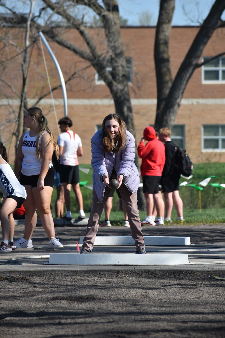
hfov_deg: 5.5
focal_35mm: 249
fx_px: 2330
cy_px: 169
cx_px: 112
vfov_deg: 8.3
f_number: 7.1
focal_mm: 165
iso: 400
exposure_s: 1/1600
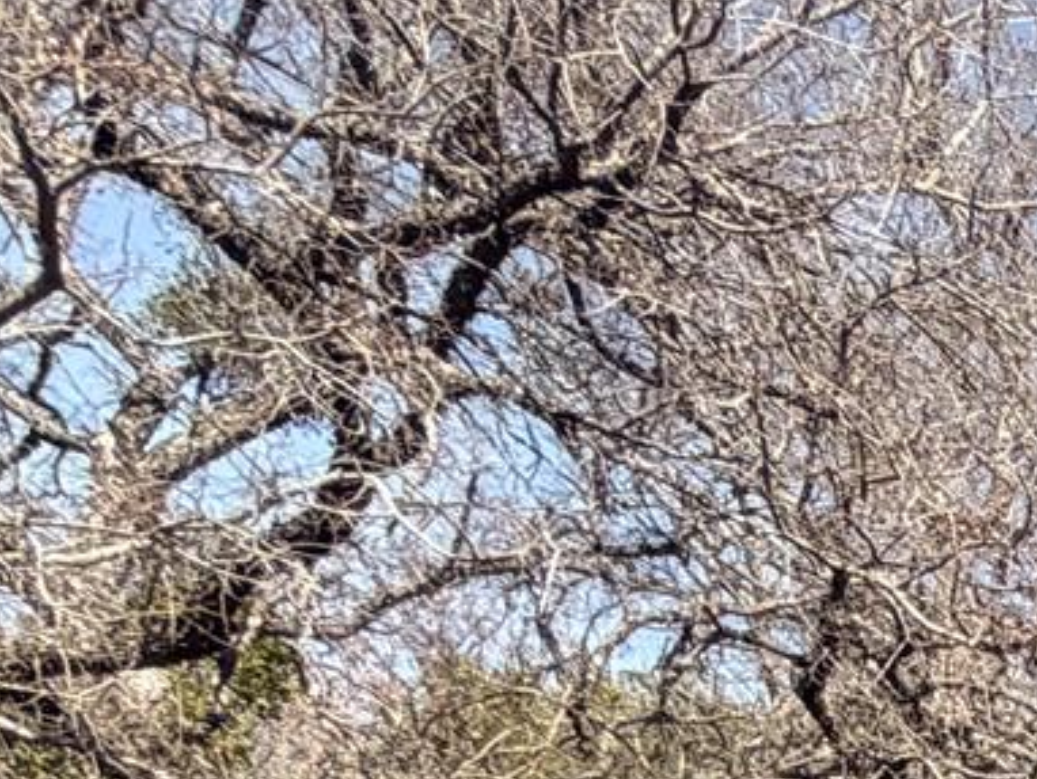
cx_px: 2457
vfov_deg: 14.5
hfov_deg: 15.3
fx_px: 2248
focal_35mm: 75
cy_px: 1756
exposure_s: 1/679
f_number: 2.2
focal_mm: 2.22
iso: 40
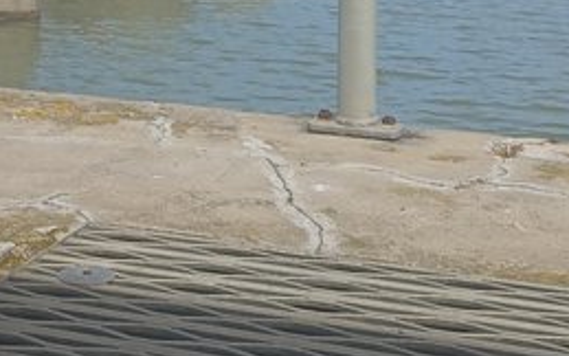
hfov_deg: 24.6
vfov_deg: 14.9
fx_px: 1287
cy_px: -123
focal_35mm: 83
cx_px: 130
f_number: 1.8
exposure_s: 1/200
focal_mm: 4.6
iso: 32
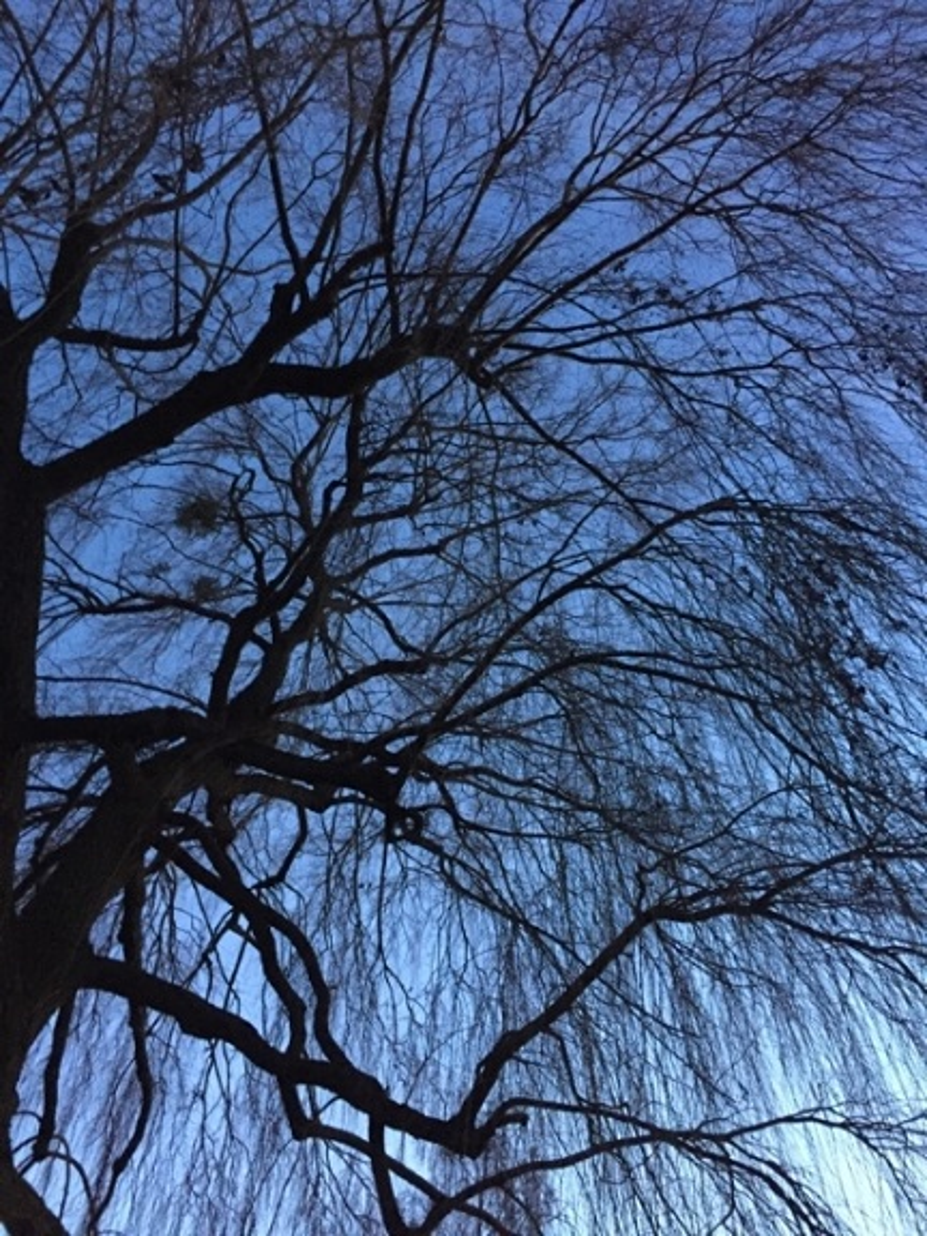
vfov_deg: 61.7
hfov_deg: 48.2
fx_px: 1035
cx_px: 464
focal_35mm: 29
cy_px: 618
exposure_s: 1/17
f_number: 2.2
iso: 400
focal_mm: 4.15
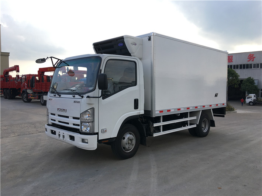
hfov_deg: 61.7
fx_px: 219
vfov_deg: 48.2
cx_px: 131
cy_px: 98
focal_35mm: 29
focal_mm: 4.15
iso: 25
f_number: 2.2
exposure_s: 1/437
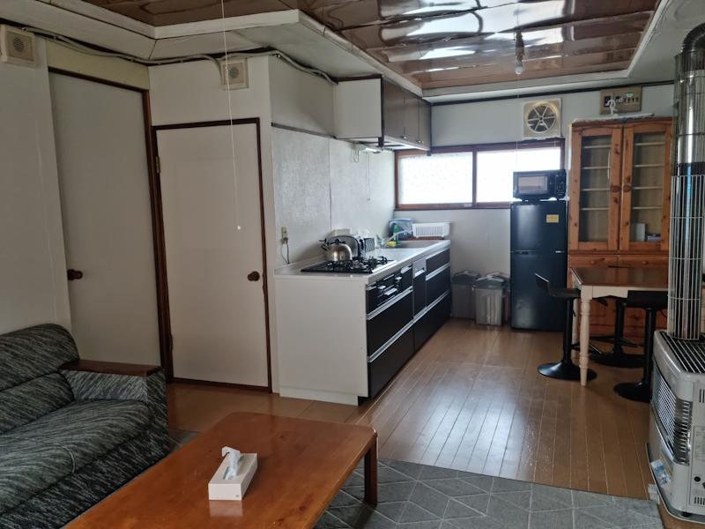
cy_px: 264
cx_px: 352
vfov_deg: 51.4
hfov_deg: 65.3
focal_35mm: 27
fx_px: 550
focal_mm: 5.9
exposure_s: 1/50
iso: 200
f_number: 2
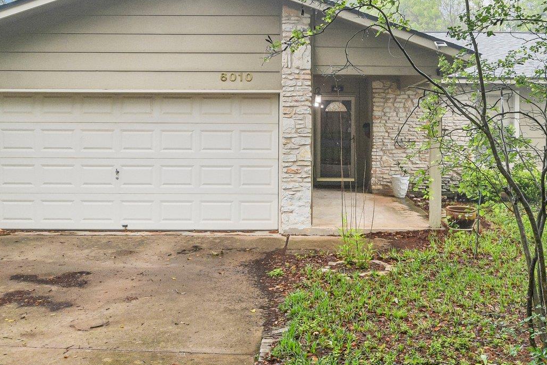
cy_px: 99
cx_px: 332
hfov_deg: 52.7
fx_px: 547
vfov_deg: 36.2
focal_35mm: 36
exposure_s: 1/60
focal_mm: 12
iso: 400
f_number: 8
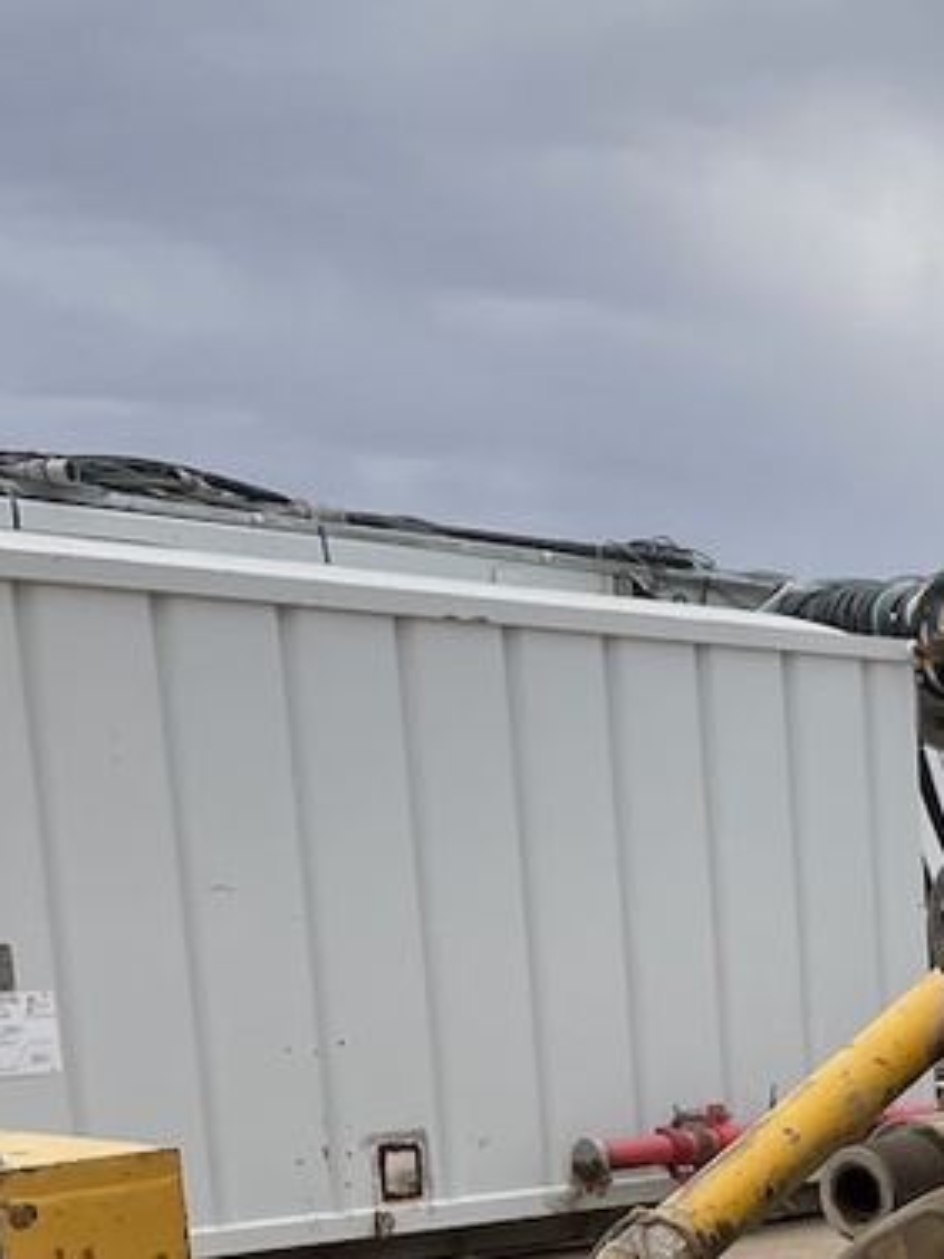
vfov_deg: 21.2
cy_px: 1661
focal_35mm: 83
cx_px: 1342
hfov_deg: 16.5
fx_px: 3018
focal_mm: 4.2
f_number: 1.6
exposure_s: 1/1916
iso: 32
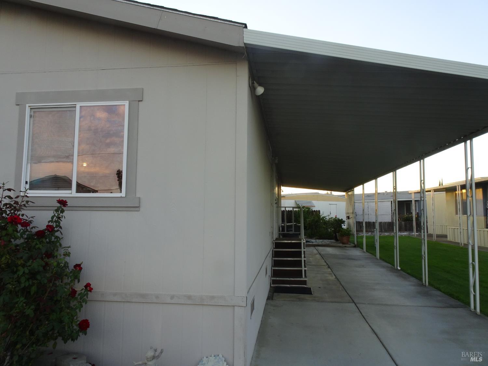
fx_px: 338
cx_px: 244
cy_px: 183
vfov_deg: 56.8
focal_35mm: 24
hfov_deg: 71.6
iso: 80
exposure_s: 1/50
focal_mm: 4.1
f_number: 3.5
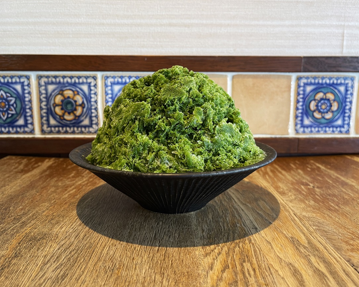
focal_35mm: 28
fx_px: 297
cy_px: 141
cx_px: 178
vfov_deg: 51.5
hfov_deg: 62.2
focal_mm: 5.1
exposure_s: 1/50
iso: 125
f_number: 1.6
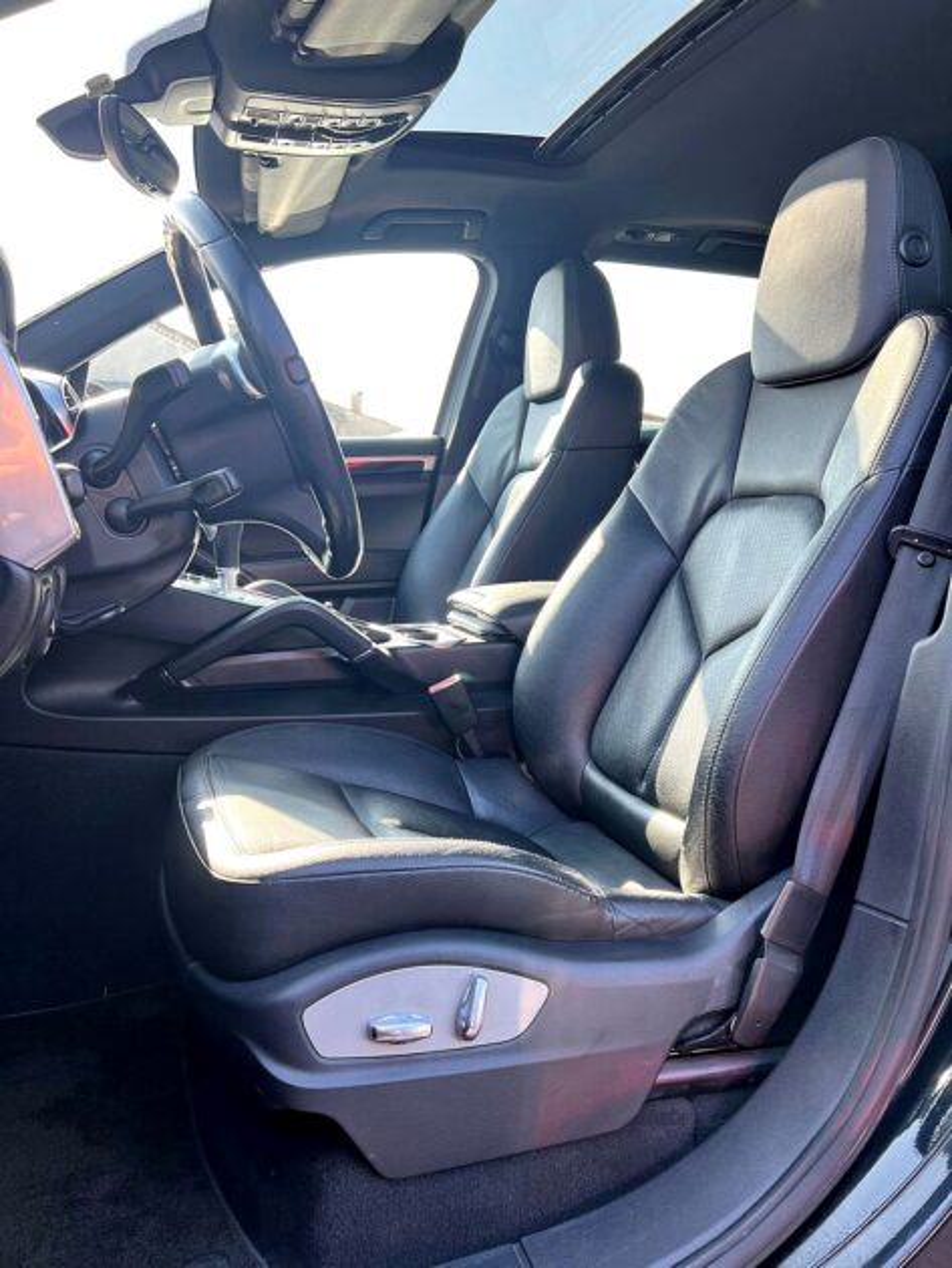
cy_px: 634
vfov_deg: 67.3
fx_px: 953
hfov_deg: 53.1
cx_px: 476
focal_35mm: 26
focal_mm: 5.7
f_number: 1.5
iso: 40
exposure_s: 1/242
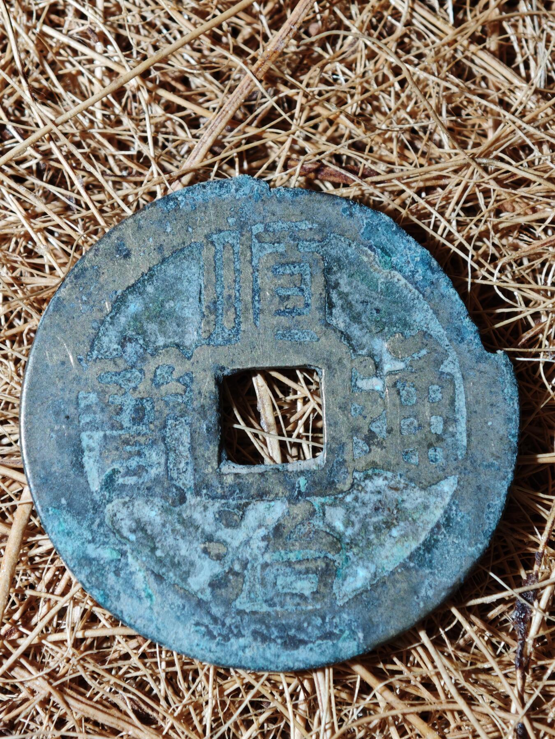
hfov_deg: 15.1
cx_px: 278
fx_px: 2095
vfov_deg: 20.0
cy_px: 370
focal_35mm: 98
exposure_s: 1/100
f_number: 2
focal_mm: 9
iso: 125
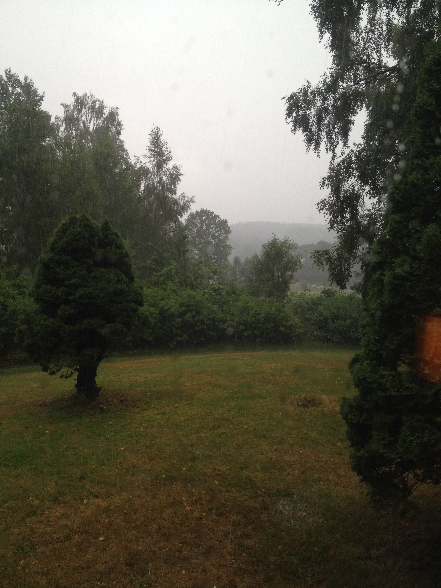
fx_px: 595
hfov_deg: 40.7
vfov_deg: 52.6
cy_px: 294
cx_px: 220
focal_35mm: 35
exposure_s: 1/120
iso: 50
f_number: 2.4
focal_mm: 4.28
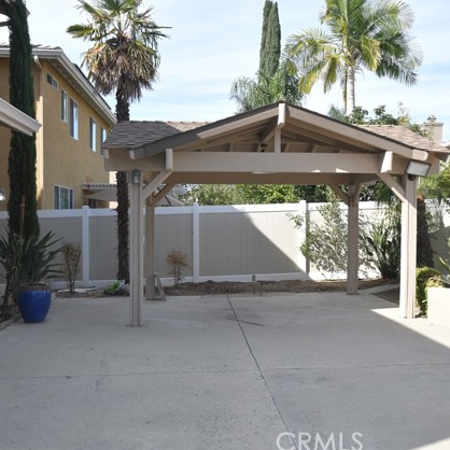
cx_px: 250
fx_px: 574
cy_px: 228
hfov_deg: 42.8
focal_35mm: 39
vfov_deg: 42.8
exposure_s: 1/500
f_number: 11
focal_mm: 20
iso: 800
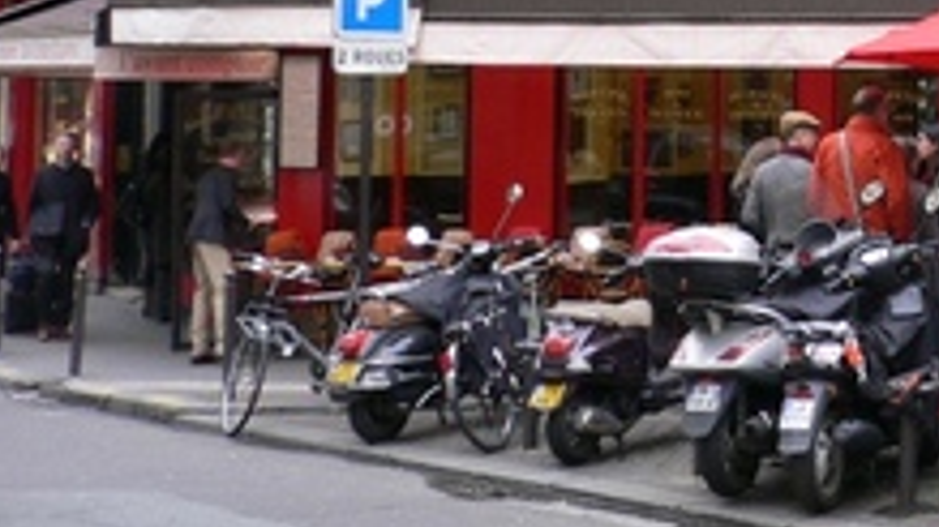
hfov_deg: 23.1
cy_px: -135
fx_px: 2165
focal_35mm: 87
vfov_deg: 13.4
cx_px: 1016
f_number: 2.8
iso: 100
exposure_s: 1/50
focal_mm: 5.8
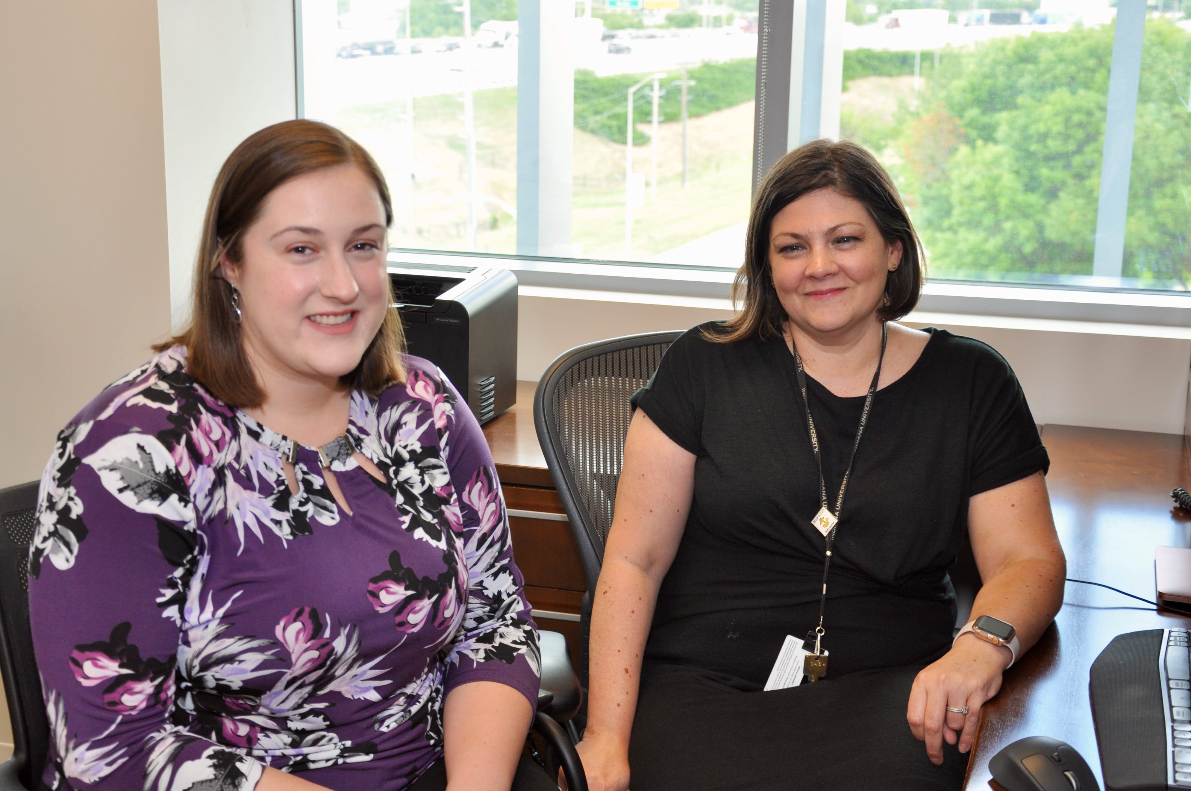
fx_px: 1685
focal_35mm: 51
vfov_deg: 26.4
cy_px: 396
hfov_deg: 38.9
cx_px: 596
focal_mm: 34
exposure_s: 1/60
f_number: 5
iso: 400
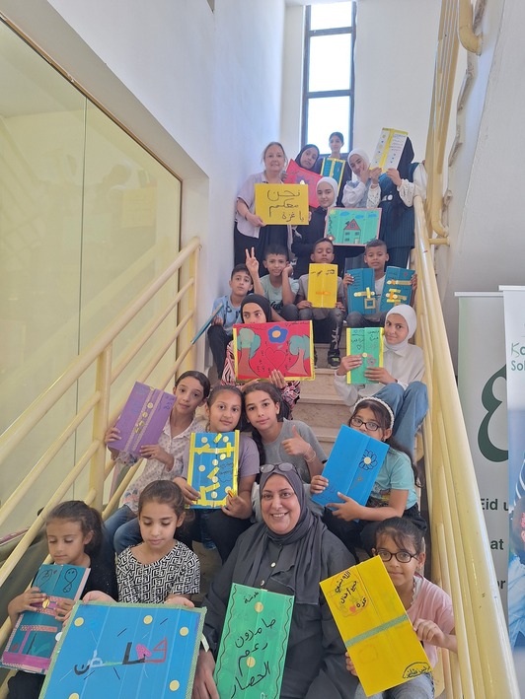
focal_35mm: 23
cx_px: 262
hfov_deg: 58.9
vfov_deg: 73.9
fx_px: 465
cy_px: 350
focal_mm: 5.54
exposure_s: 1/50
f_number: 1.8
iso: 64
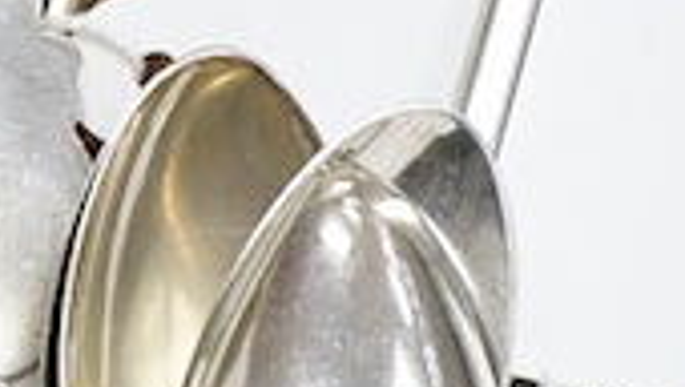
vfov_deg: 4.8
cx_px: -681
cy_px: -314
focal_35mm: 249
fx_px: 4527
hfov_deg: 8.2
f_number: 9
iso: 1250
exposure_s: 1/125
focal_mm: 30
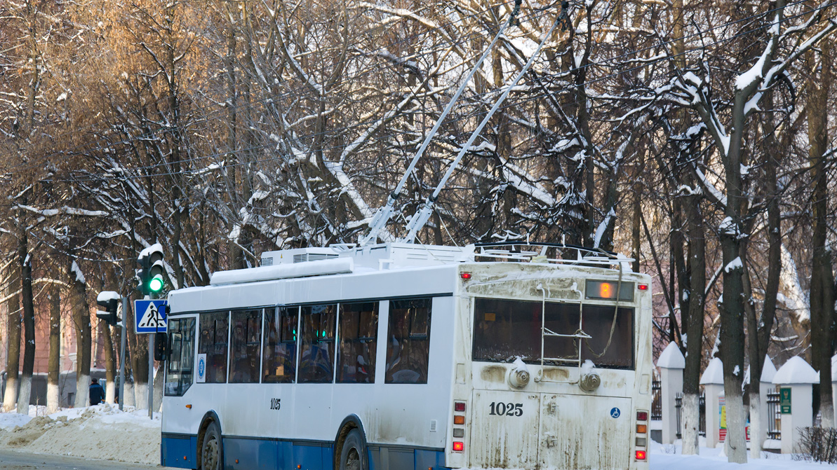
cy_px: 254
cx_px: 420
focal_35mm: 119
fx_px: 2631
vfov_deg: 10.2
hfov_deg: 18.1
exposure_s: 1/320
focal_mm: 75
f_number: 8
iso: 400
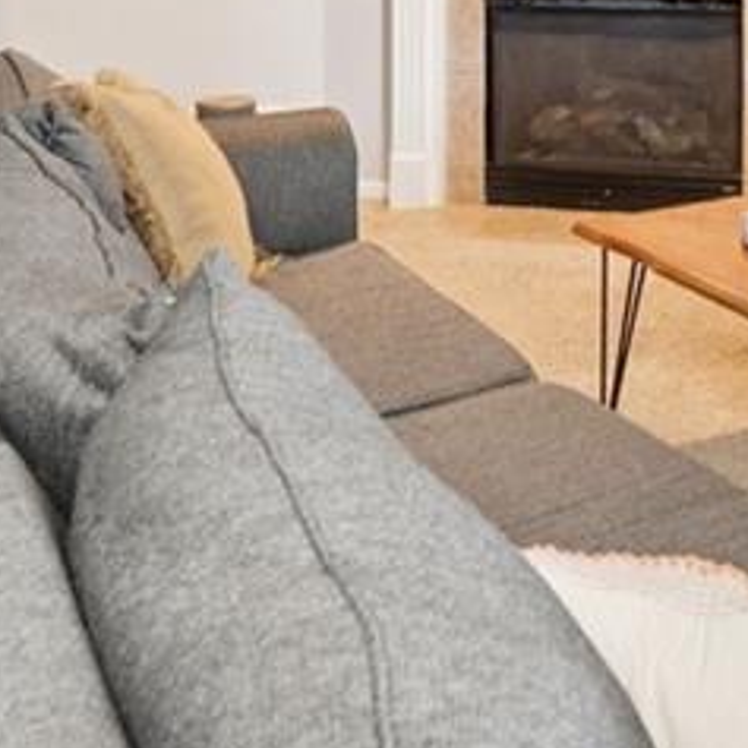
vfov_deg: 27.5
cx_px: 732
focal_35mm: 57
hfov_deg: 28.4
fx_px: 1389
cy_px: -77
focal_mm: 15.5
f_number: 6.3
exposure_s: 1/6
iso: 640
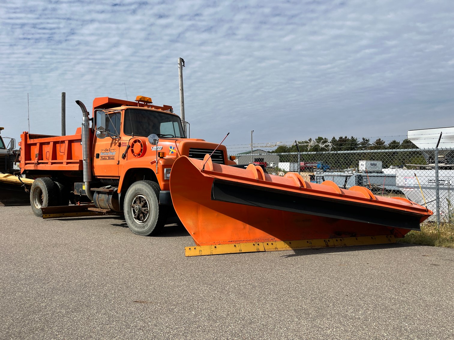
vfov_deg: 53.1
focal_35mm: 26
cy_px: 170
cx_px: 227
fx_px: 341
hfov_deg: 67.3
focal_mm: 5.1
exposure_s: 1/5076
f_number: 1.6
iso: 50
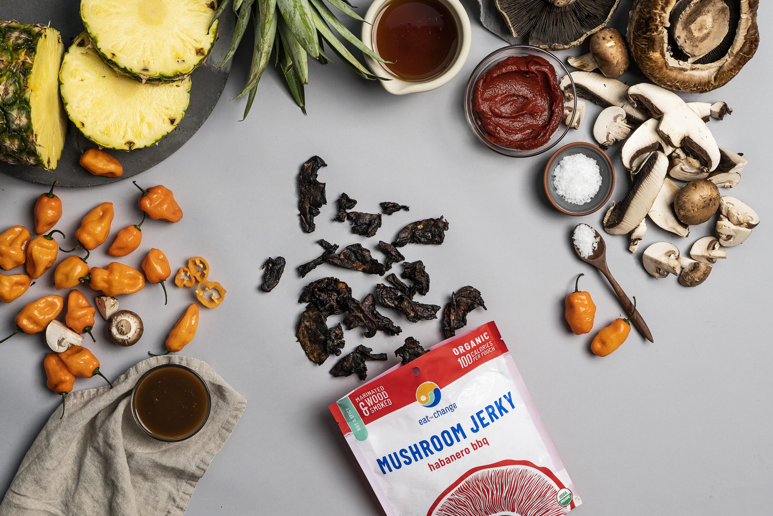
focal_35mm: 67
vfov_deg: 20.3
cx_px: 386
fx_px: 1439
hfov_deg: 30.1
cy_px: 258
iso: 200
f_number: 6.3
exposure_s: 1/125
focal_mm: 45
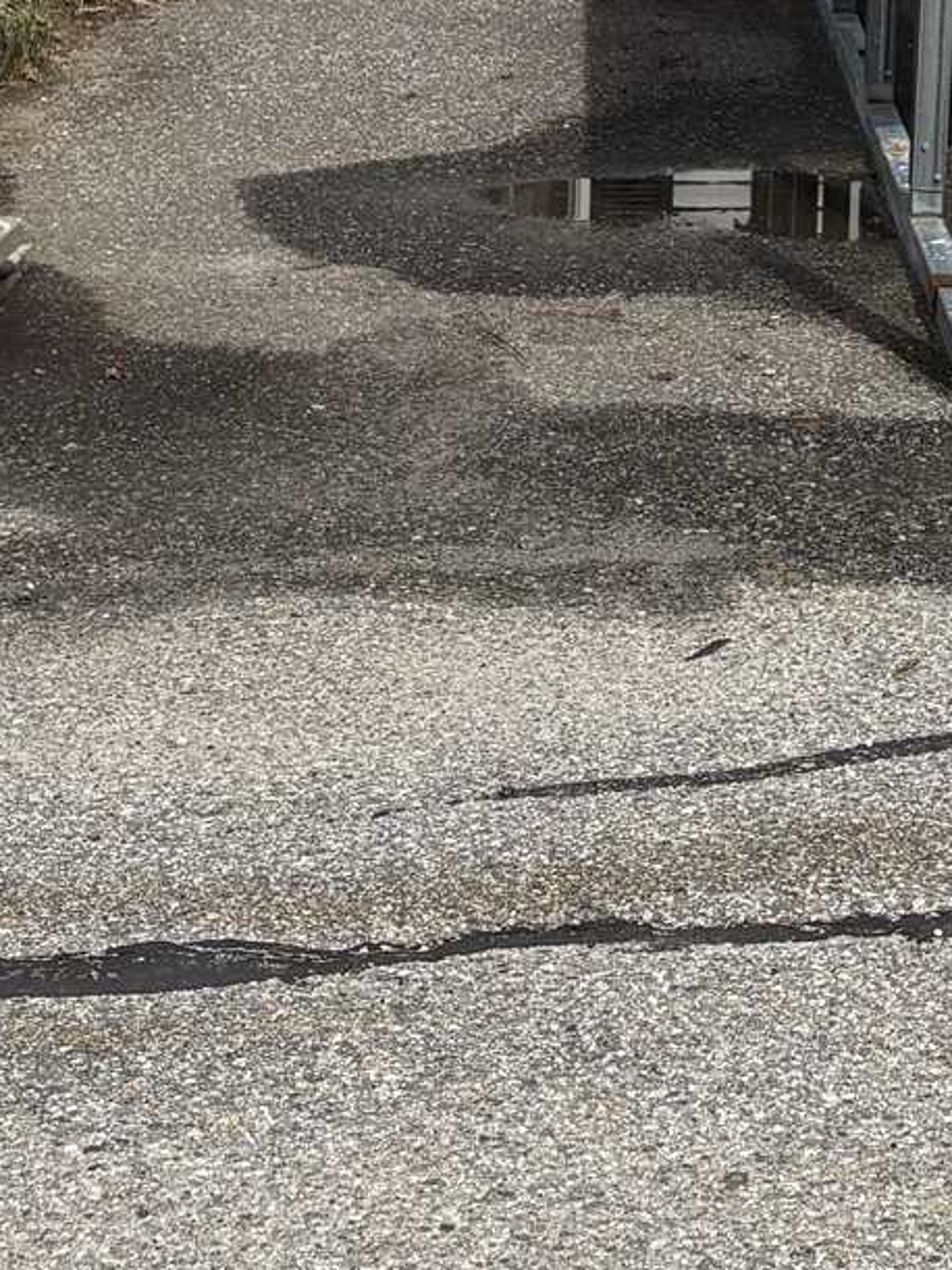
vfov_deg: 18.9
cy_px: -283
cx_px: 1125
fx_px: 3595
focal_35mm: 98
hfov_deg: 14.6
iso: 50
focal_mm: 5.96
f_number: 1.6
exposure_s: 1/4608
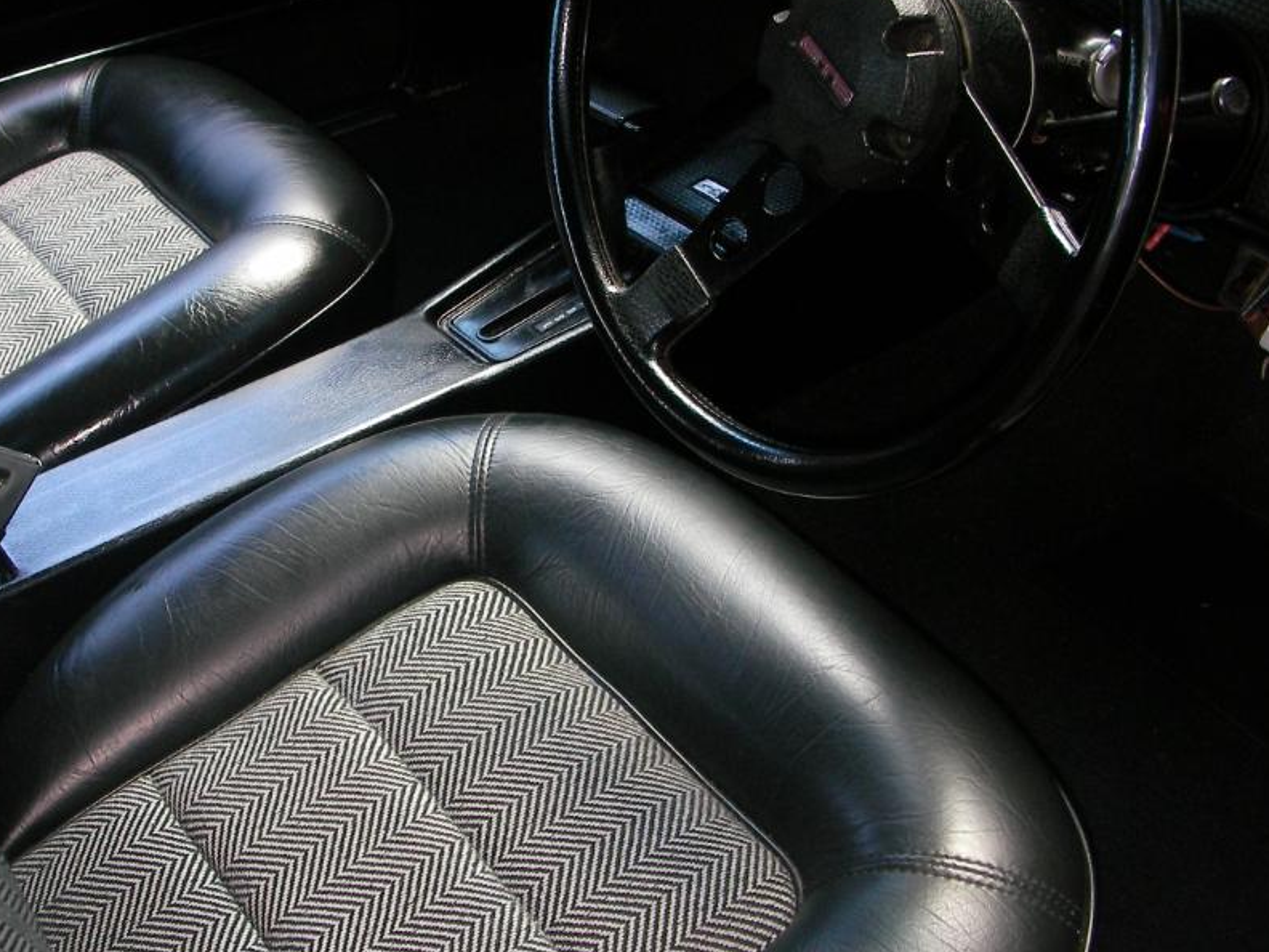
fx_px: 1943
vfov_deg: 27.5
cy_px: 389
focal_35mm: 53
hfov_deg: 36.0
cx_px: 469
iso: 108
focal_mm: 6.3
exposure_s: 1/30
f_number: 3.5
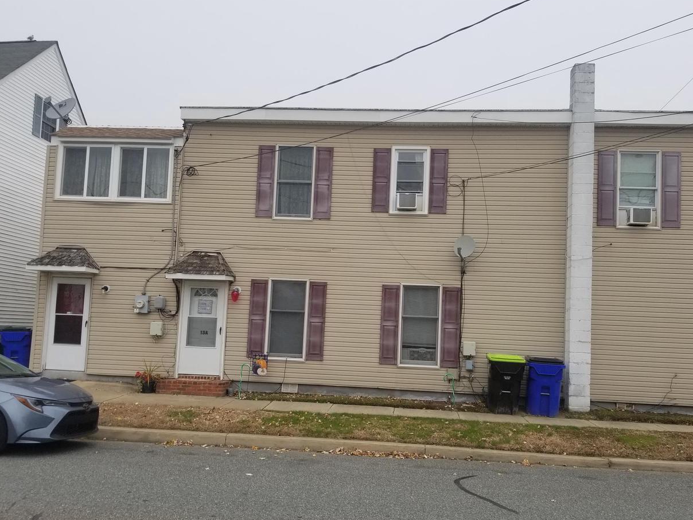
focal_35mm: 31
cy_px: 293
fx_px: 621
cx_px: 372
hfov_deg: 58.3
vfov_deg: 45.3
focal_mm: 4.25
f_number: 1.7
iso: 50
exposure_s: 1/854
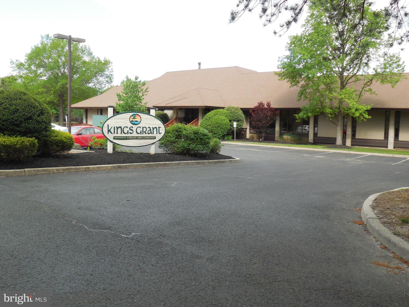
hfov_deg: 54.0
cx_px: 204
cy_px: 154
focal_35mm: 34
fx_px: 402
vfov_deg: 41.8
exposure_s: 1/250
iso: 125
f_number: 3.9
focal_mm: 6
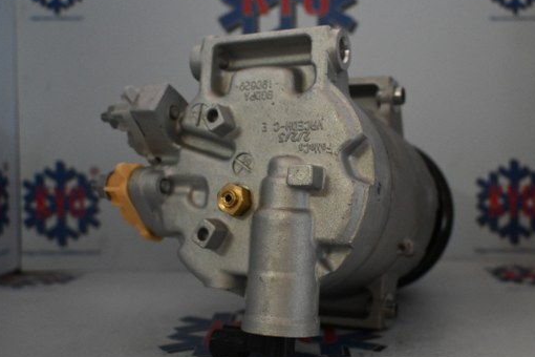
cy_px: 177
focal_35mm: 41
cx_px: 292
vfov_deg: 32.9
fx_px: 603
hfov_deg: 47.8
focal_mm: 23
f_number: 4.2
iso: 3200
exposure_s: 1/100
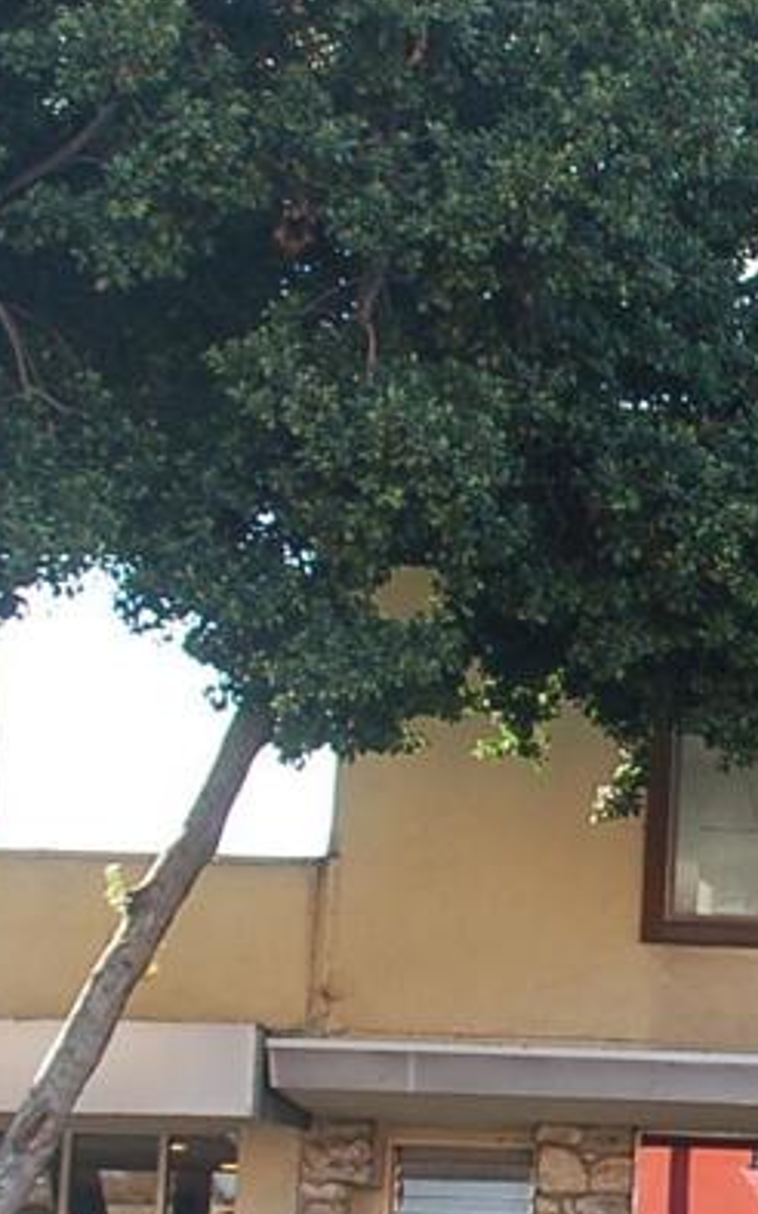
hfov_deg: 12.4
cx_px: 1192
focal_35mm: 99
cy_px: 781
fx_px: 3285
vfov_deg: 20.9
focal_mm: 25
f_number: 5.6
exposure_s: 1/125
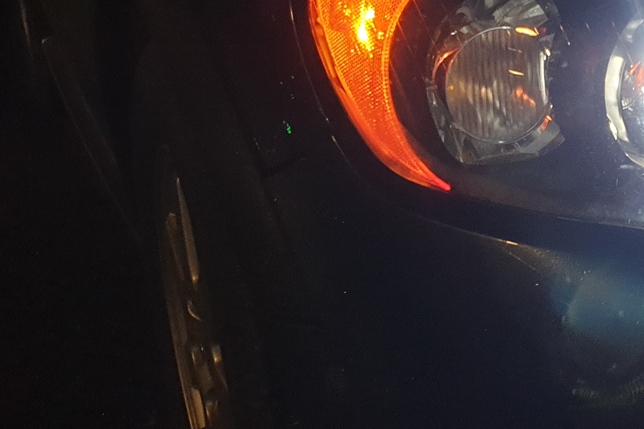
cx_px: 670
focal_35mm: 62
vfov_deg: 21.9
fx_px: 1109
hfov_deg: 29.8
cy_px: 219
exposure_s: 1/35
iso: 200
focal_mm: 4.3
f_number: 2.4
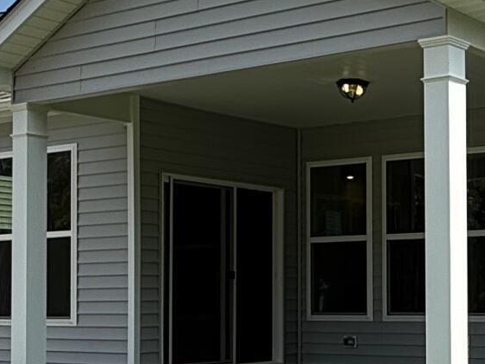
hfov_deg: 24.8
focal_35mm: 75
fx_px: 1051
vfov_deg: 19.5
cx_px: 487
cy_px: 263
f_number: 2.2
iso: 50
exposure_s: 1/1211
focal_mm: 2.22
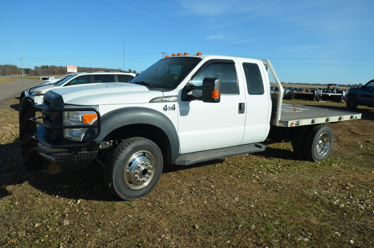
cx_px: 187
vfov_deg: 52.9
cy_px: 124
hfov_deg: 73.9
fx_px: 249
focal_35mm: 24
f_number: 8
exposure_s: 1/250
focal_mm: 16
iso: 100
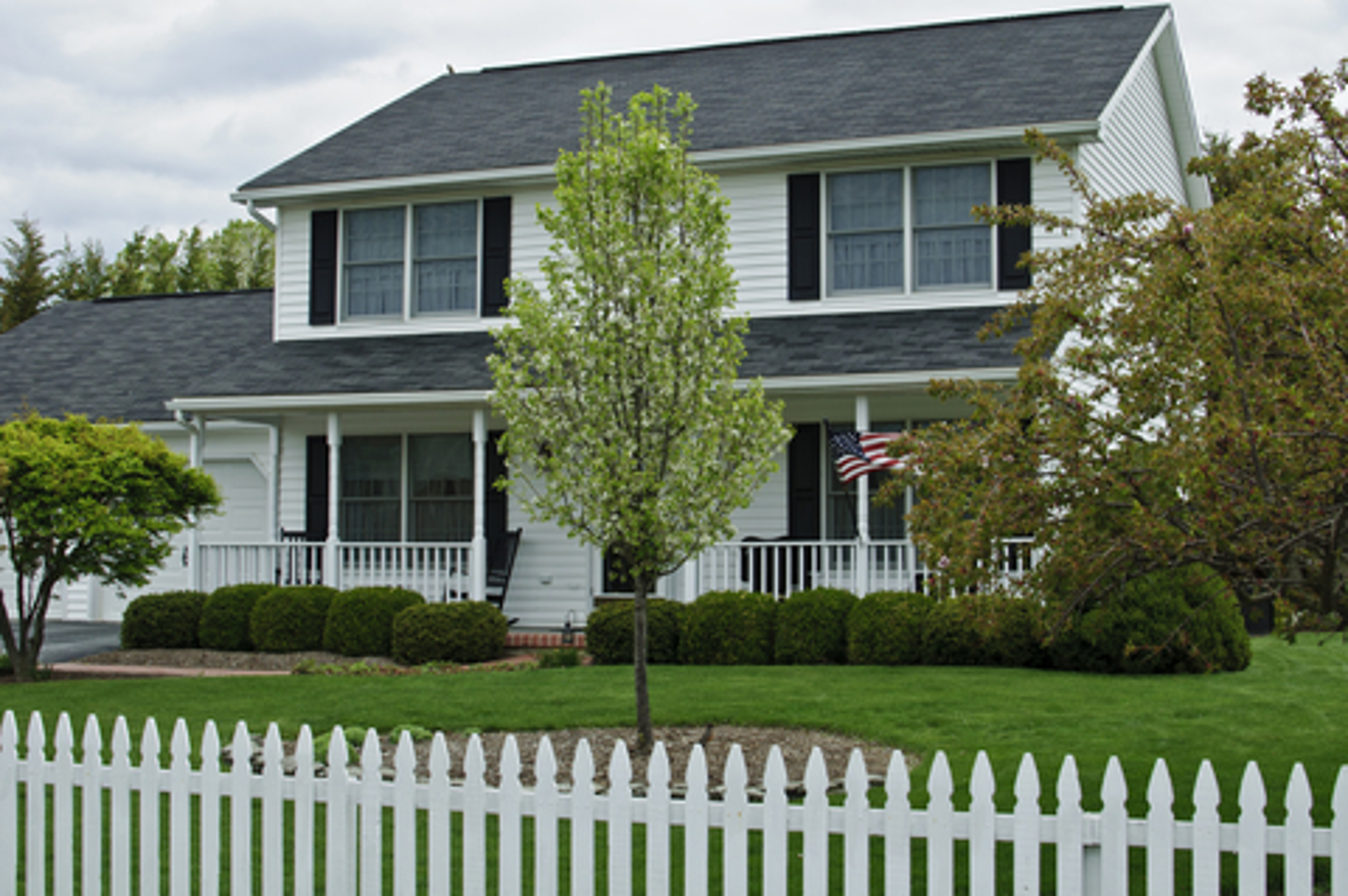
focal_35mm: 52
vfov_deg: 25.7
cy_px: 448
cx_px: 674
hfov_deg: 37.9
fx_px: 1964
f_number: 8
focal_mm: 35
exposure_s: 1/500
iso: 200
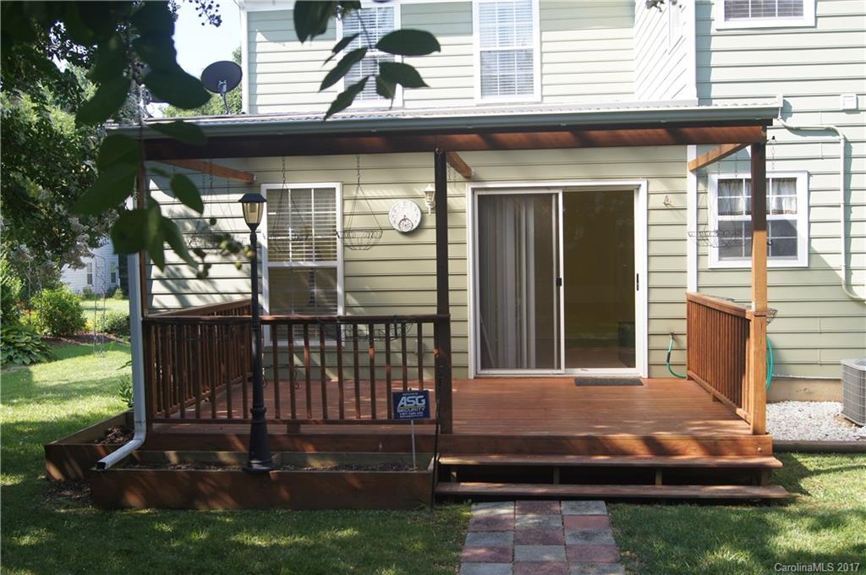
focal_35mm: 39
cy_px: 288
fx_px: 937
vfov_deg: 34.1
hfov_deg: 49.6
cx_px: 433
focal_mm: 26
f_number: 6.3
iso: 100
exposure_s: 1/80
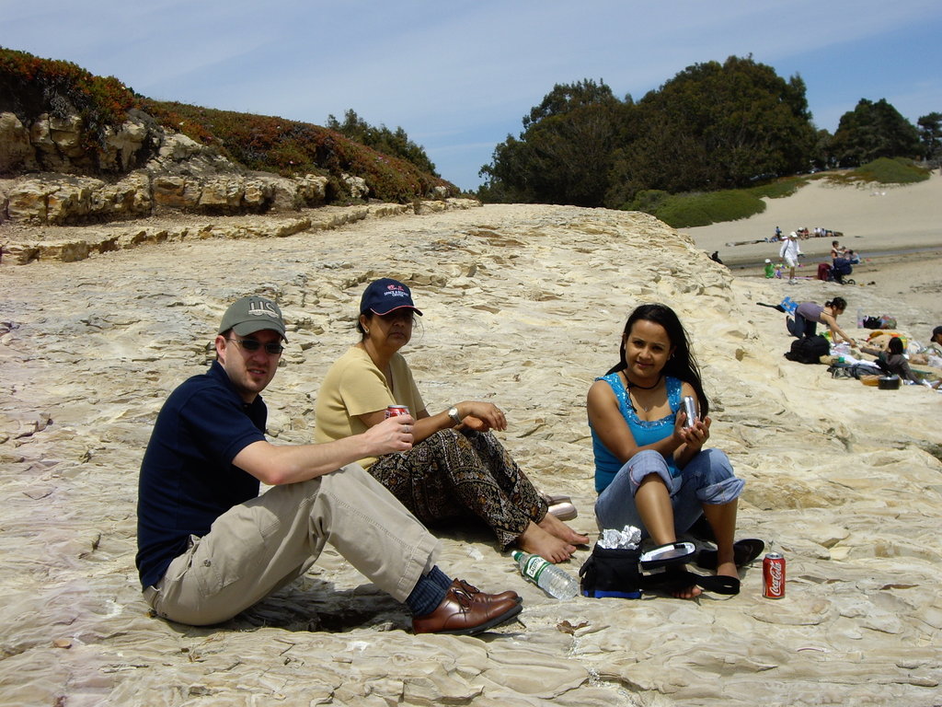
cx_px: 471
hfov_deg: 34.9
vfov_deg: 26.6
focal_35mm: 55
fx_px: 1497
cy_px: 354
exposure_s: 1/500
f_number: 5.2
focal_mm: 9
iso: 50
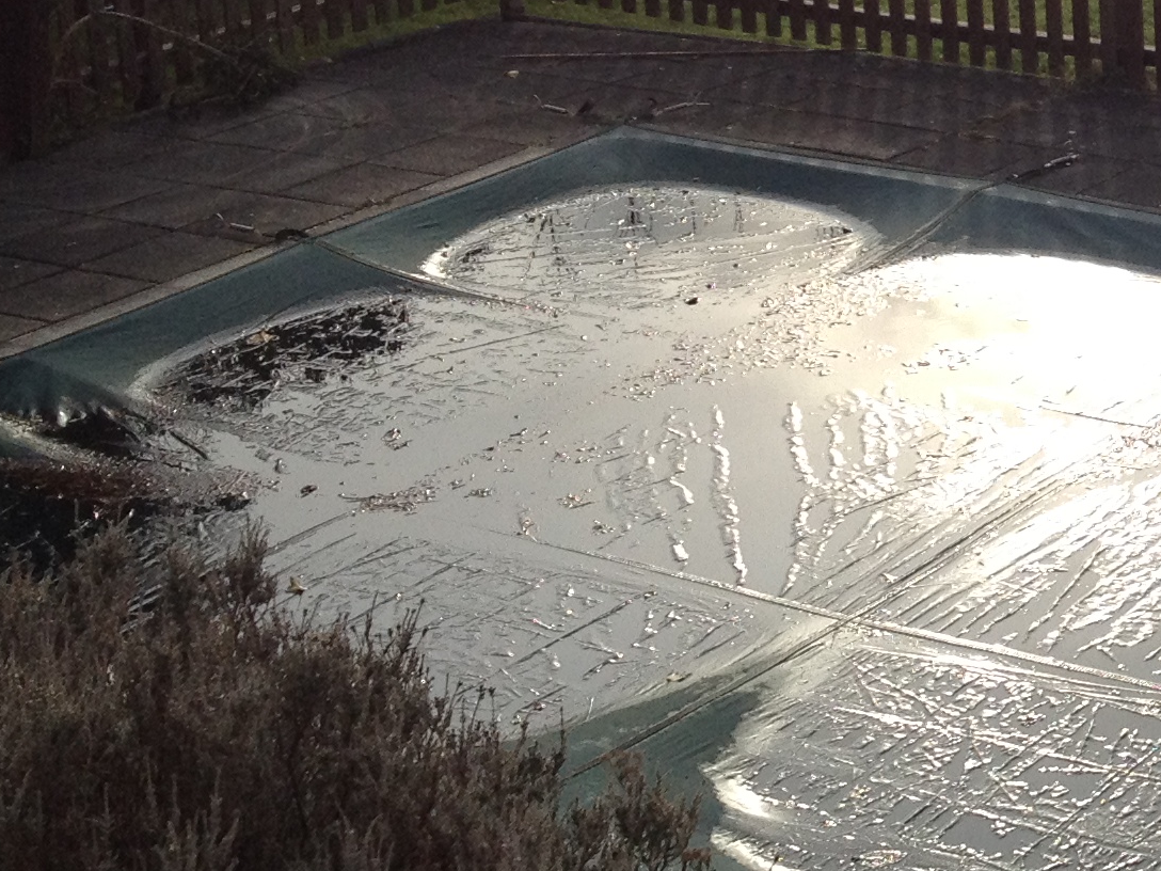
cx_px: 1561
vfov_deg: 14.0
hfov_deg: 17.4
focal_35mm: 105
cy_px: 122
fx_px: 3522
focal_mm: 4.28
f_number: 2.4
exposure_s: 1/1416
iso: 80
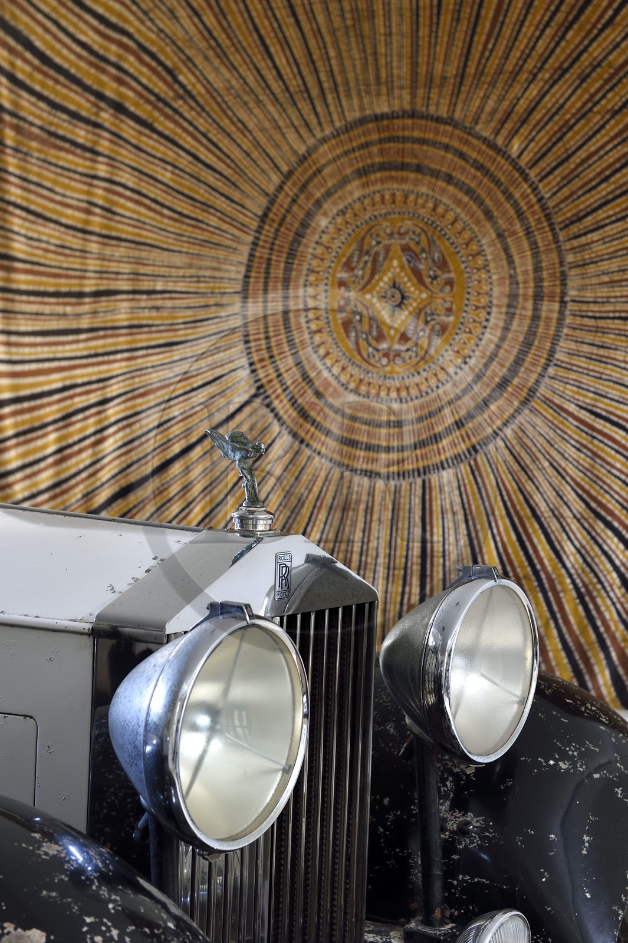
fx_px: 1729
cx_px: 314
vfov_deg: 30.5
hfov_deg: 20.6
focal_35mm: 66
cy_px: 472
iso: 800
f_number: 5.6
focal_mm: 66
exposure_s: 1/13
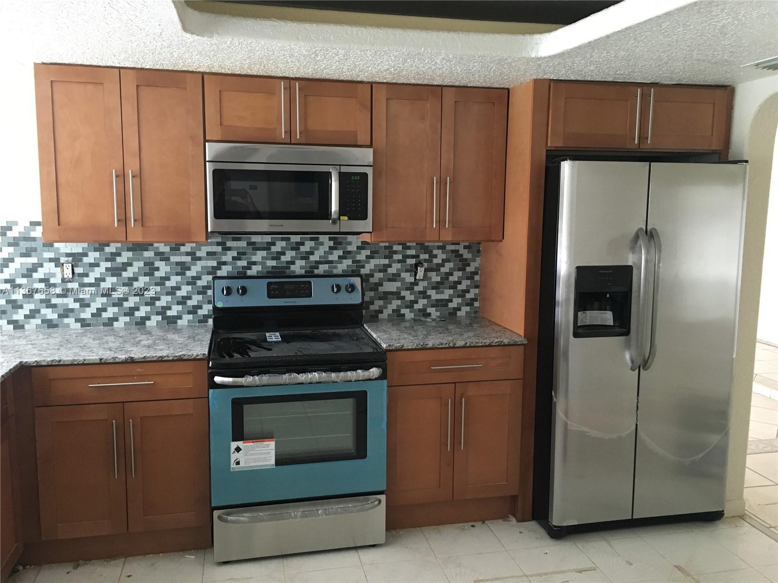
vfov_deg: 48.2
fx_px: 652
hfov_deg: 61.7
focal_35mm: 29
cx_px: 389
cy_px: 292
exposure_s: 1/30
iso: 200
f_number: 2.2
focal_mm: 4.15
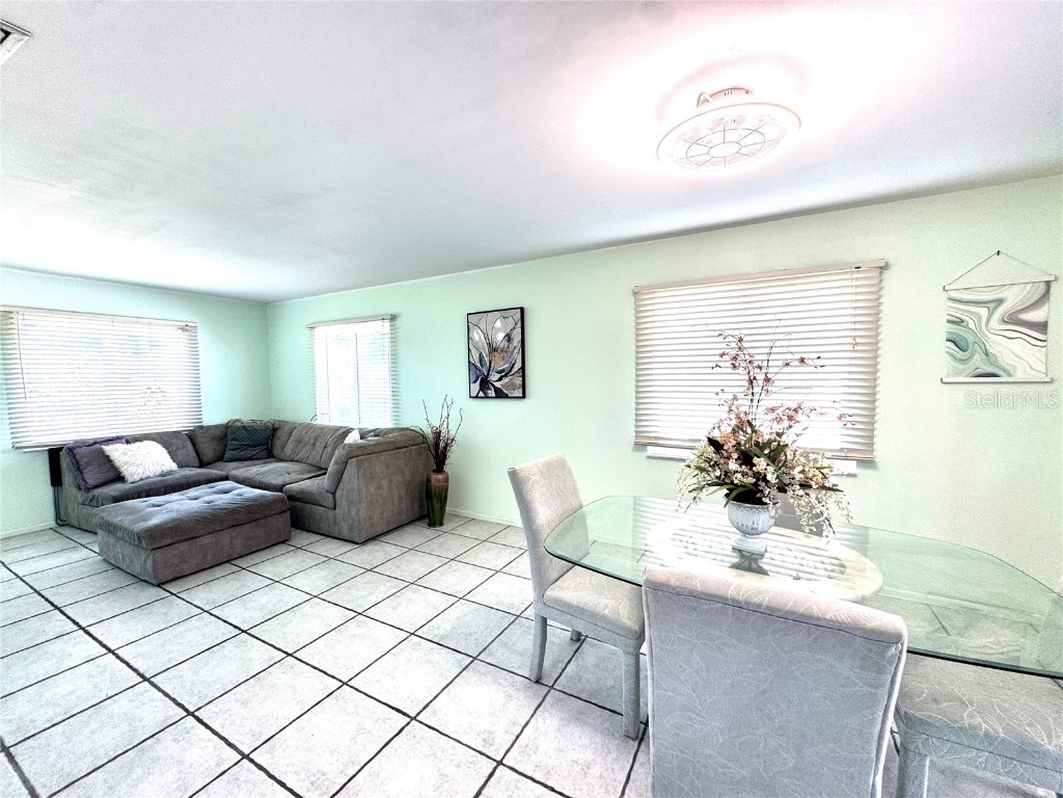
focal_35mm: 14
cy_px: 399
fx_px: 430
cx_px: 532
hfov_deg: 102.1
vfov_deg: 85.7
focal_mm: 2.22
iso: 100
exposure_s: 1/120
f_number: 2.2
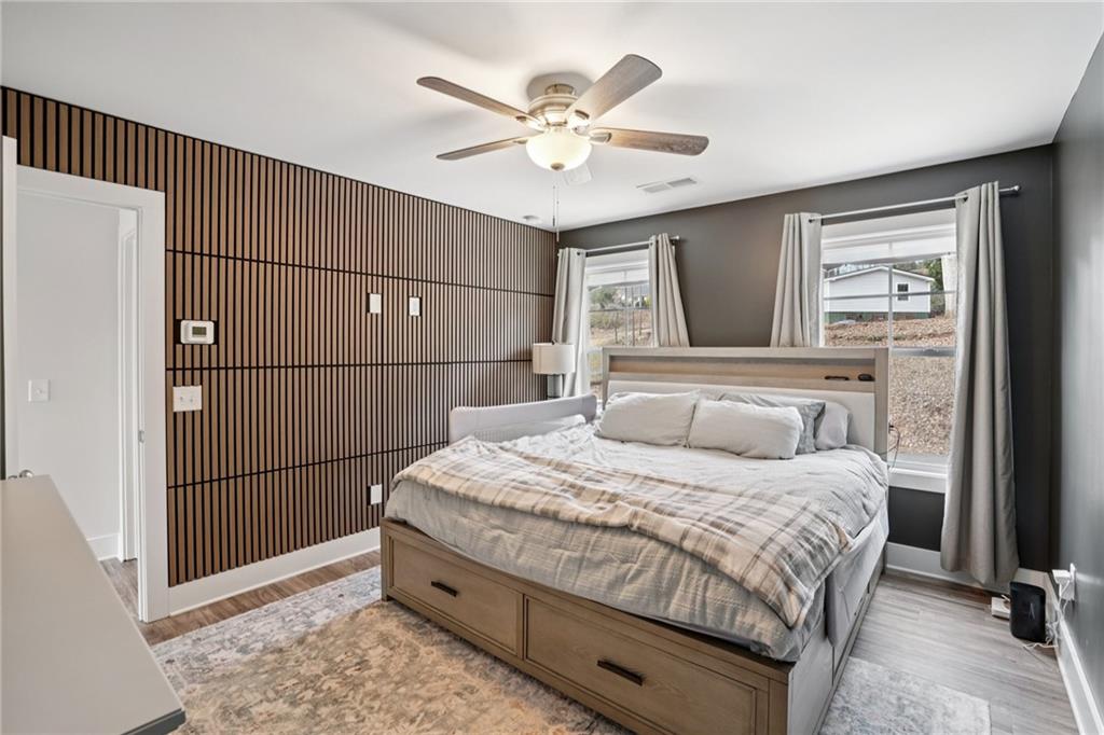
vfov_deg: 73.7
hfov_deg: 96.8
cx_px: 552
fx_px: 490
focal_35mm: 16
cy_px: 368
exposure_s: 1/2.5
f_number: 8
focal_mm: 16
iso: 400
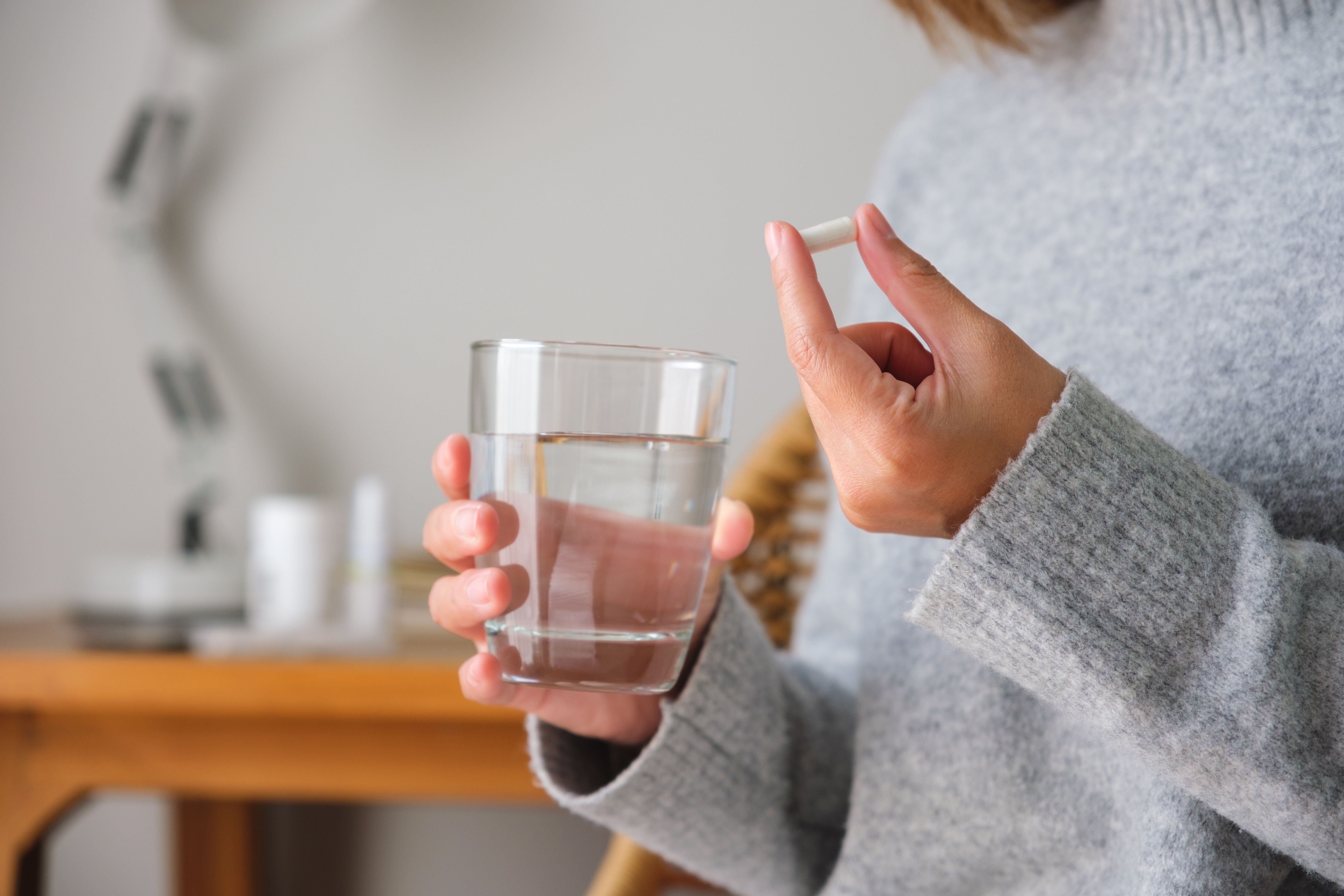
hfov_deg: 24.5
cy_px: 448
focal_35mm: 83
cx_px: 672
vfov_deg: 16.5
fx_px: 3098
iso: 160
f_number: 2.8
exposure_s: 1/220
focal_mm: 55
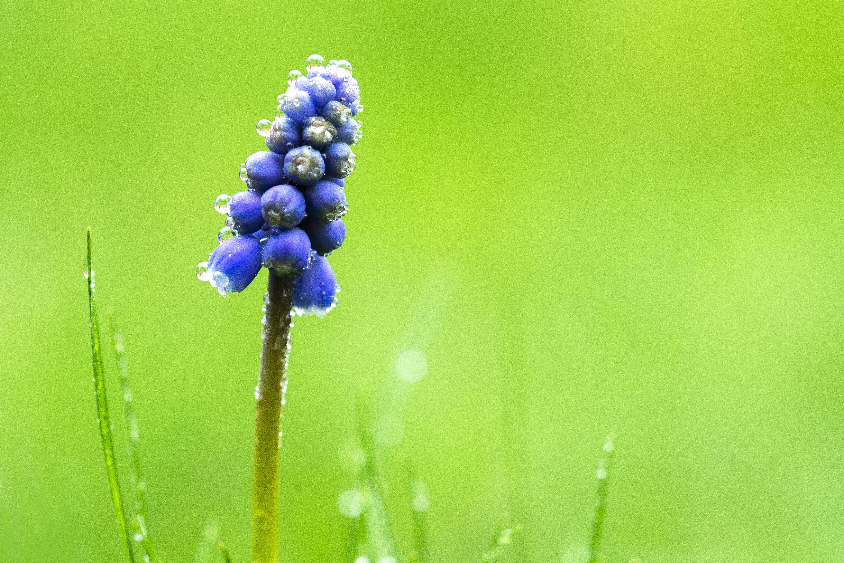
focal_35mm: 225
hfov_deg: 9.1
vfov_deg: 6.1
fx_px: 5275
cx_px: 422
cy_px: 282
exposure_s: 1/30
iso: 200
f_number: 5
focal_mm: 150
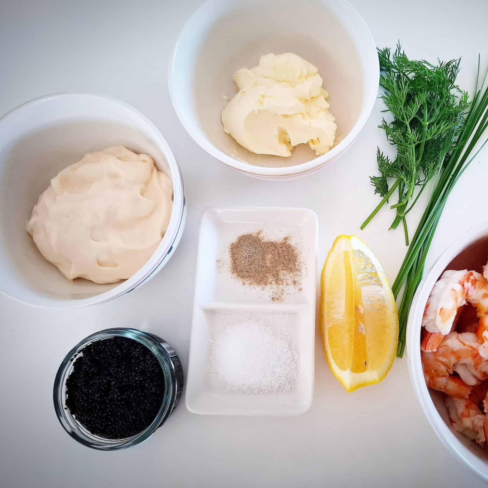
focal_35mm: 28
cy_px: 238
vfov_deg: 57.3
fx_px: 447
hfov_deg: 55.9
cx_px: 333
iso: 320
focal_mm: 5.54
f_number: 1.8
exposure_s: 1/100
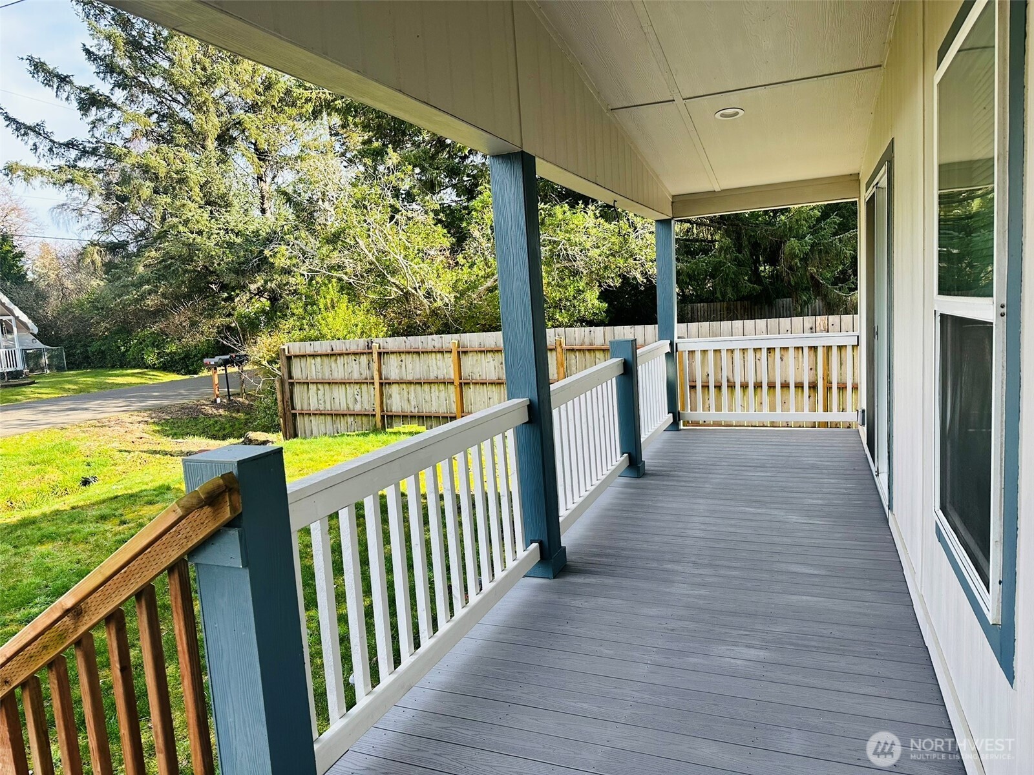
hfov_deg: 71.6
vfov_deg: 56.8
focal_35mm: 24
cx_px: 517
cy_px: 388
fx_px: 717
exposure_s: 1/779
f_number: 1.78
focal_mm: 6.86
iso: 80
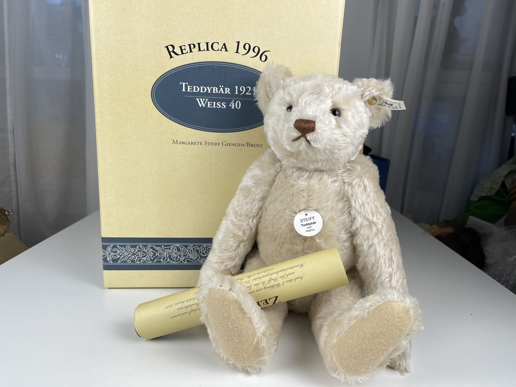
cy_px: 194
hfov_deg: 69.4
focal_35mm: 25
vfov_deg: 54.9
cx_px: 258
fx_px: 373
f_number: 1.6
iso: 32
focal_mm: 5.1
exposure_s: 1/231
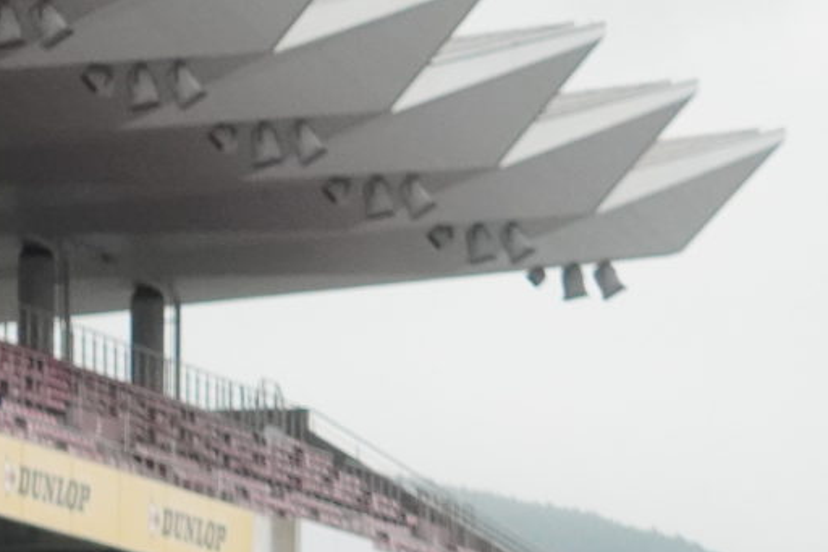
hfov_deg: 5.0
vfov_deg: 3.3
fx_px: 9484
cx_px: 393
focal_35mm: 412
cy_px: 642
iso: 1600
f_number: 4.5
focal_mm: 55
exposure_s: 1/4000
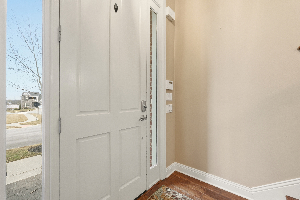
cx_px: 150
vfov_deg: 77.3
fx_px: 125
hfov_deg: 100.4
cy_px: 100
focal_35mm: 15
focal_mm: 10
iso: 400
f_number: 9
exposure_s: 1/200
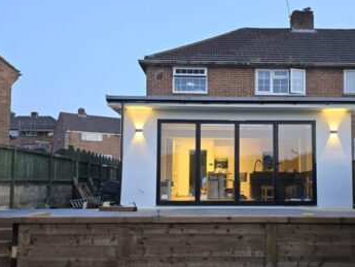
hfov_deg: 46.2
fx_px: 410
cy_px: 156
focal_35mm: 40
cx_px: 230
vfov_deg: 35.9
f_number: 1.7
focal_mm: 6.3
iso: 250
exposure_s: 1/100
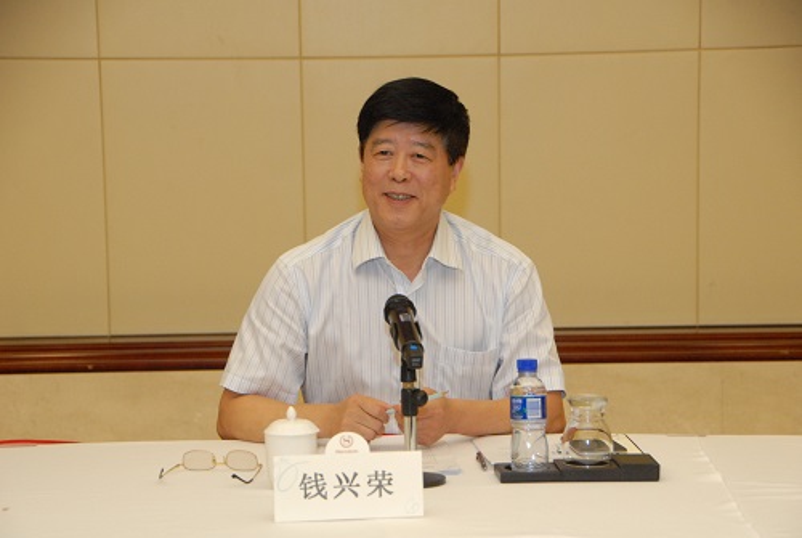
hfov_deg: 18.2
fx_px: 2510
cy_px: 269
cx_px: 401
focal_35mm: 112
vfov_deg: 12.2
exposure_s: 1/60
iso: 1250
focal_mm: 75
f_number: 5.6
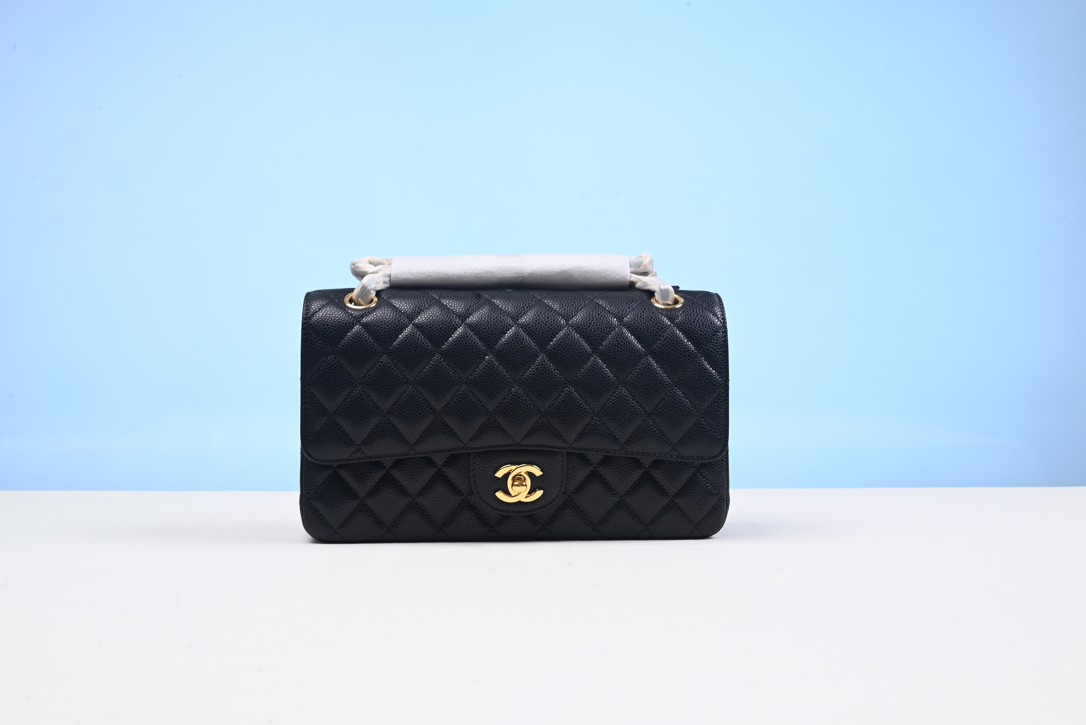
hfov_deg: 48.4
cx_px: 543
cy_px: 362
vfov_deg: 33.4
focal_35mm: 40
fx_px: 1207
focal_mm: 40
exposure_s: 1/2
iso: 100
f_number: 16
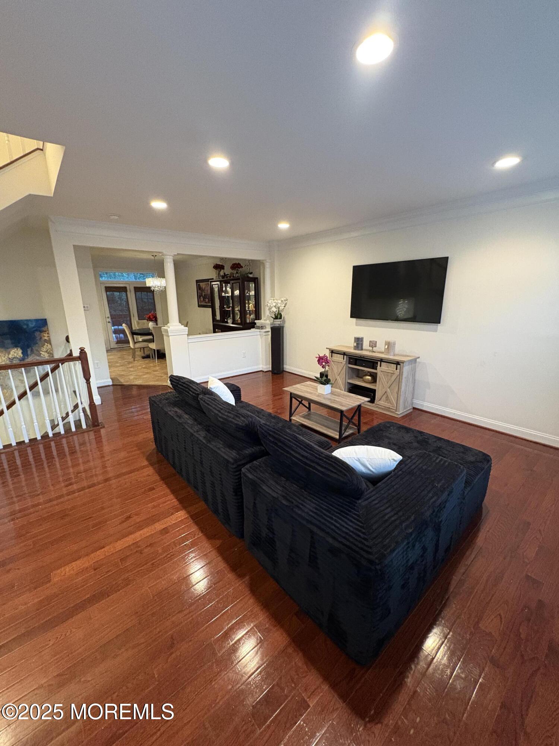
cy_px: 373
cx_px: 280
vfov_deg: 102.1
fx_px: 301
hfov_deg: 85.7
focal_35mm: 14
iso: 640
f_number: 2.2
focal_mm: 2.22
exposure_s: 1/40
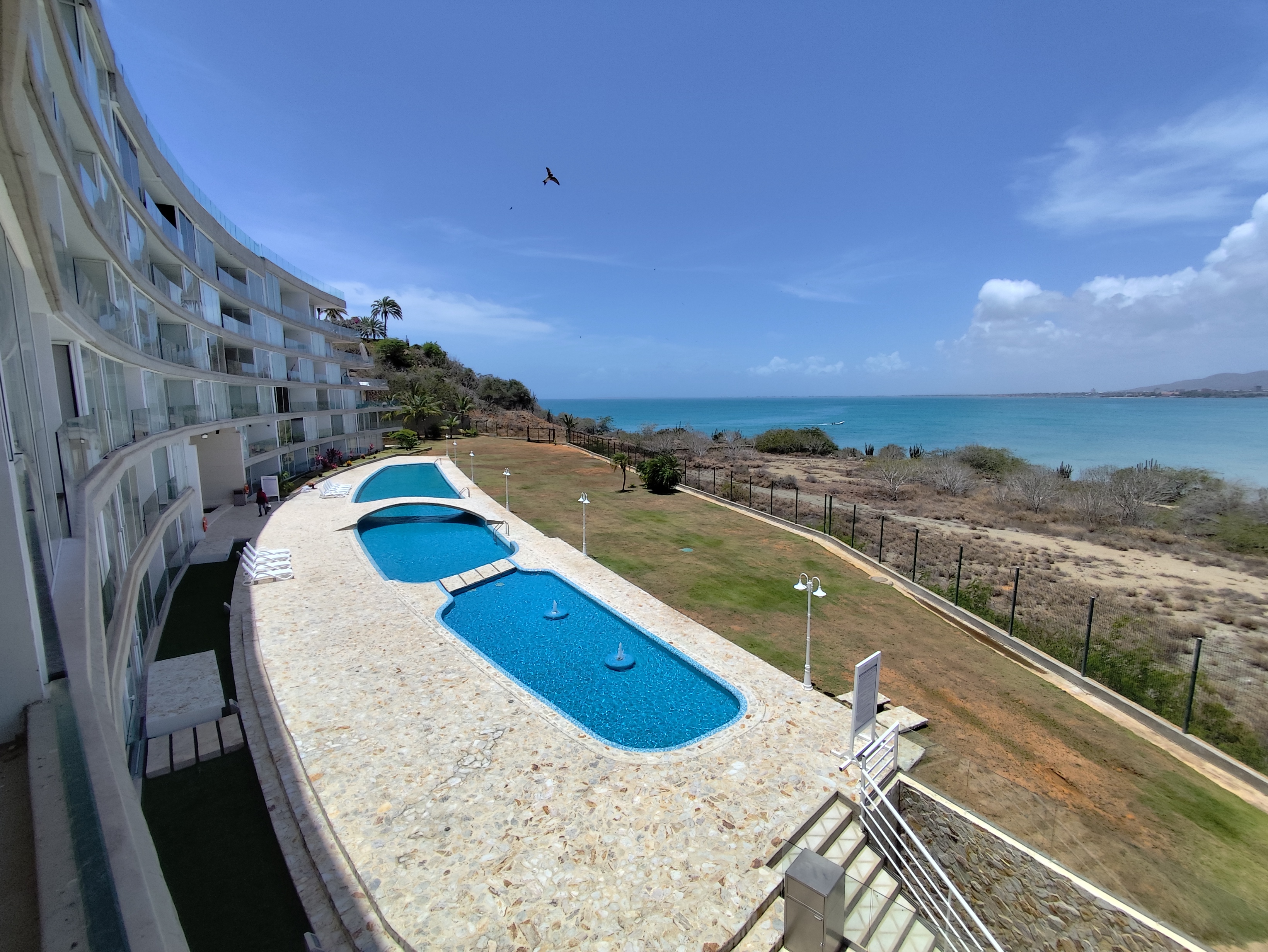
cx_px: 634
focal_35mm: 16
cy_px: 476
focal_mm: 1.65
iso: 50
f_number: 2.2
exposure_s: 1/2605
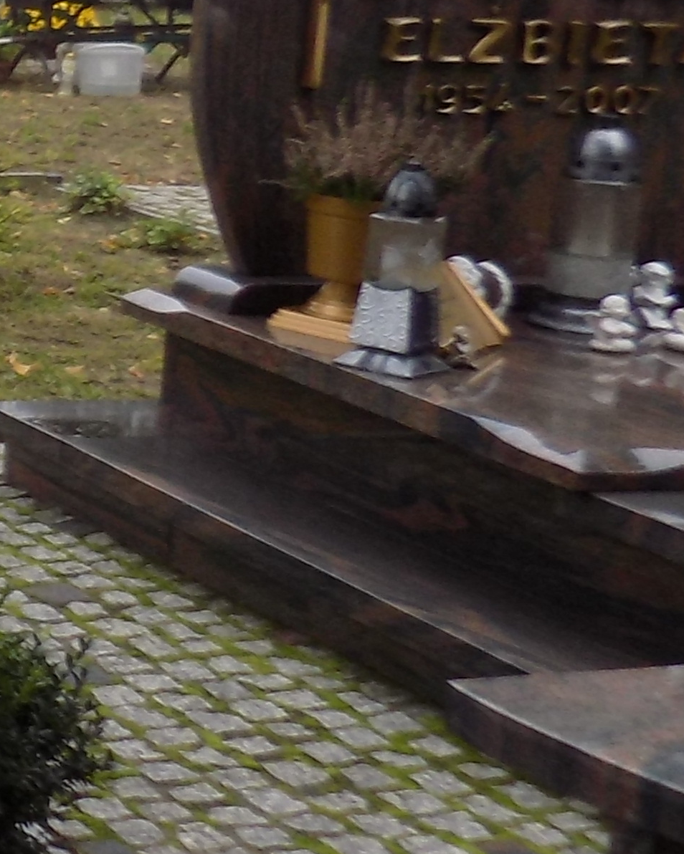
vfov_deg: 19.7
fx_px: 2454
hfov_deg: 12.3
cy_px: 246
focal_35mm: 97
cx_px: -1007
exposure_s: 1/50
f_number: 3.1
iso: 80
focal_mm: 4
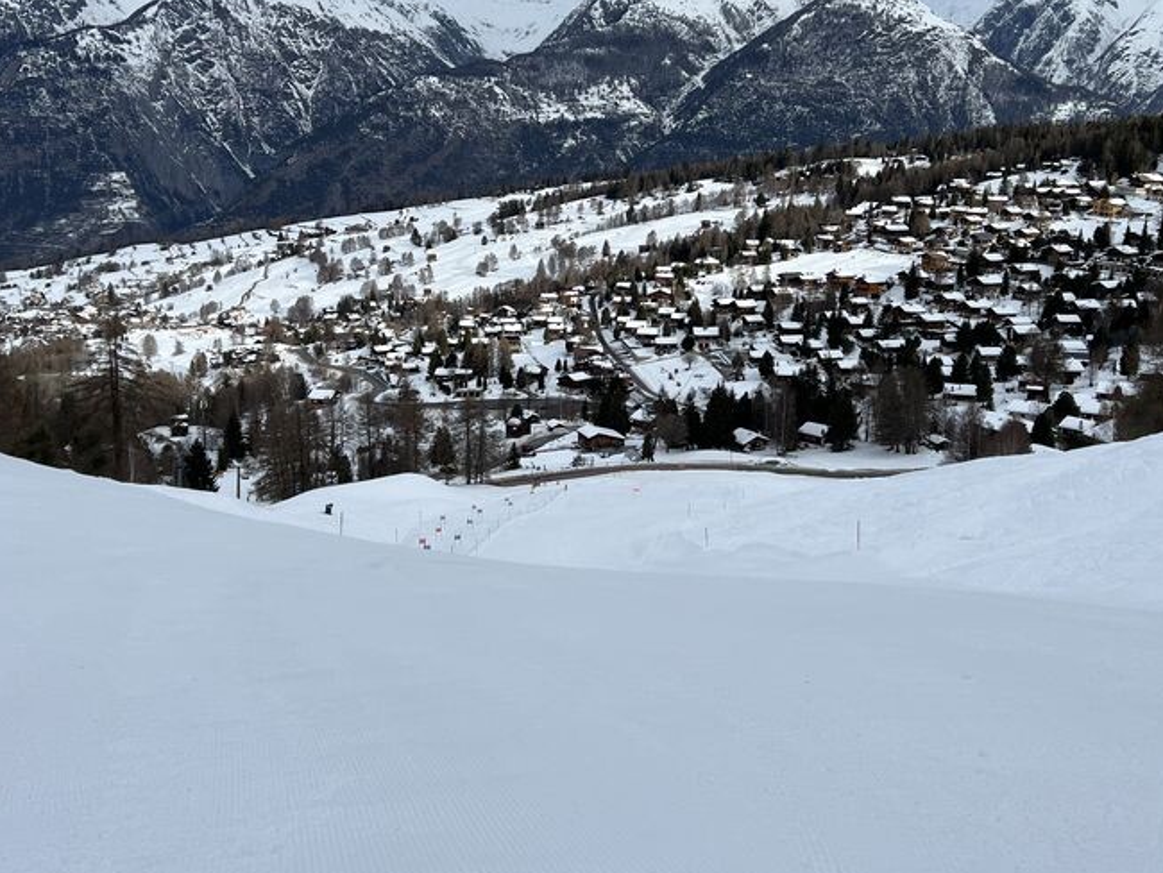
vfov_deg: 35.9
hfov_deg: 46.8
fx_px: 1344
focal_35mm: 40
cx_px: 621
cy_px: 369
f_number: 1.5
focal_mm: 5.7
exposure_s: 1/3831
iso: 50
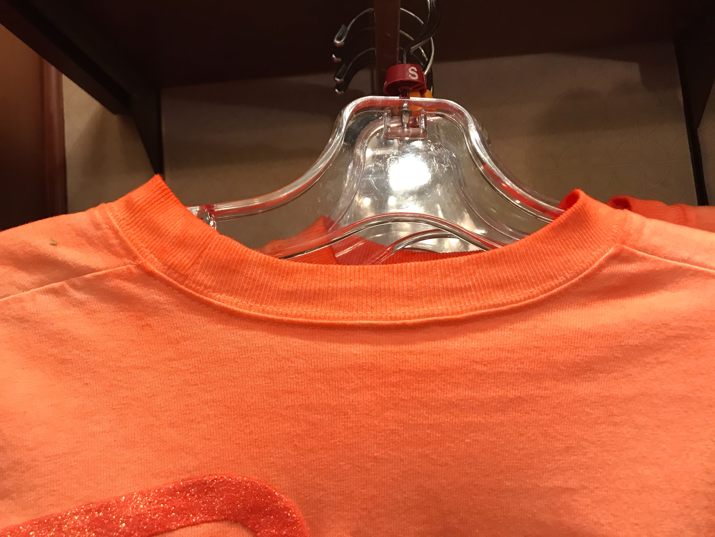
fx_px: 578
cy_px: 268
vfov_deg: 49.7
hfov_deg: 63.4
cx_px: 358
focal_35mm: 28
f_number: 1.8
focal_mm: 3.99
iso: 40
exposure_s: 1/15
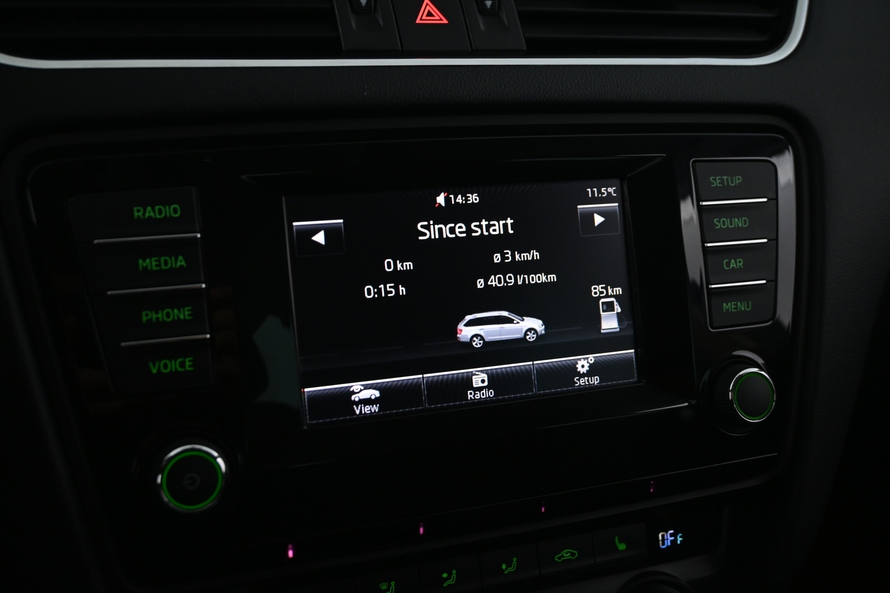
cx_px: 445
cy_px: 296
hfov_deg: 52.2
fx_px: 908
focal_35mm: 37
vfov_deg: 36.2
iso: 1600
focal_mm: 24.5
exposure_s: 1/25
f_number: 4.2
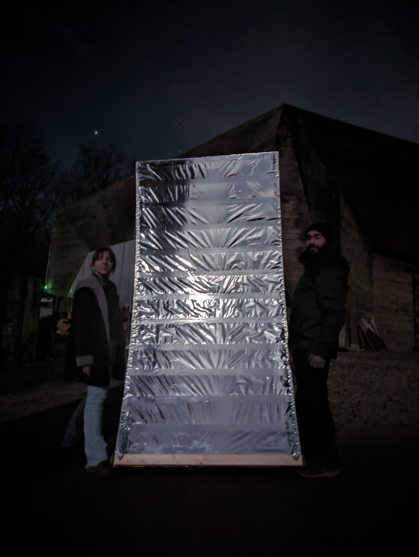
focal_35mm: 24
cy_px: 278
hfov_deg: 56.9
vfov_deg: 71.5
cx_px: 210
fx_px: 386
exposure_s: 1/3.14
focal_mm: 6.81
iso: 281
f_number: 1.85
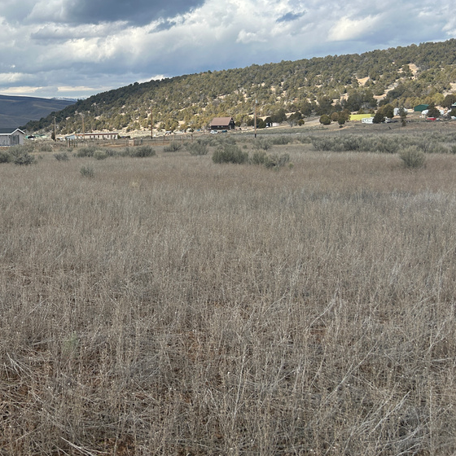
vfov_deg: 39.6
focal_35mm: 42
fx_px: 626
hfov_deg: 37.9
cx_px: 64
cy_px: 158
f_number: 1.5
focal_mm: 5.7
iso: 50
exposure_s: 1/4115
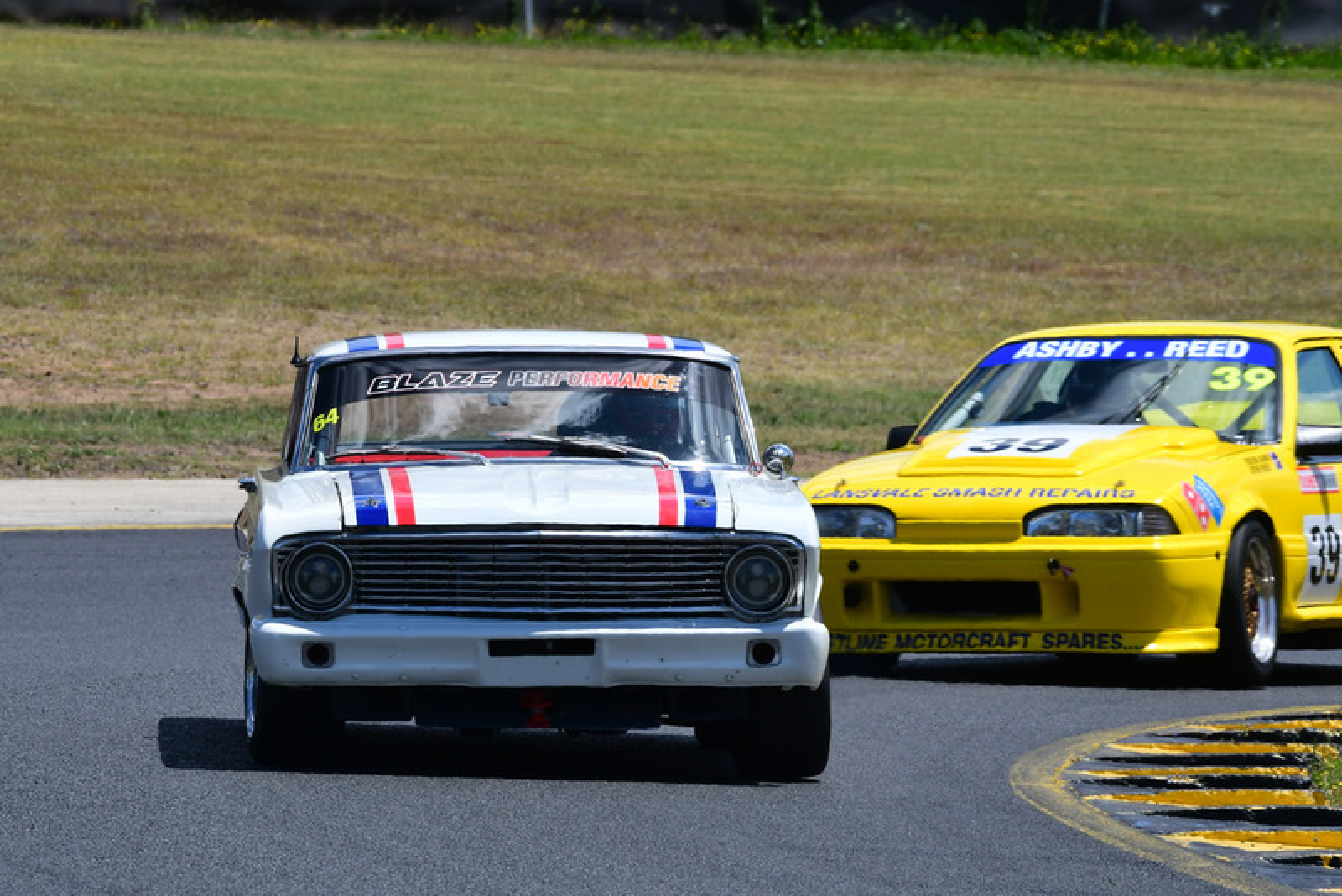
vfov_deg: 3.0
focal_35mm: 465
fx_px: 17339
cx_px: 671
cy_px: 448
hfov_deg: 4.4
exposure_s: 1/640
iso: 320
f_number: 11
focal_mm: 310
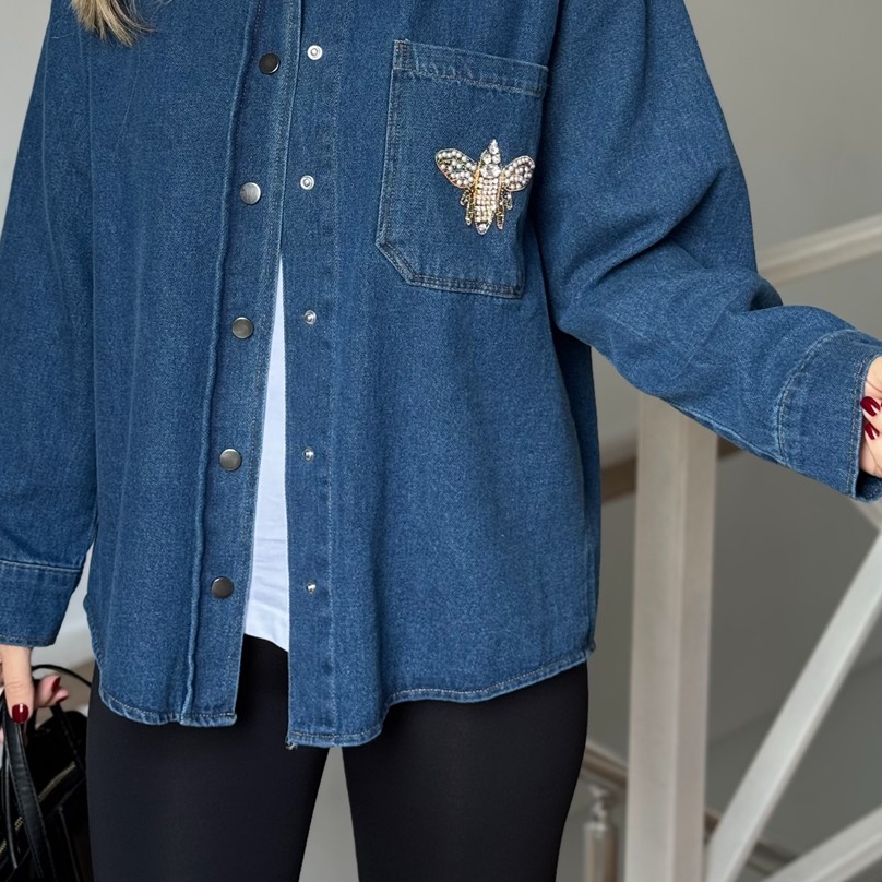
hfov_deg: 20.6
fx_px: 2421
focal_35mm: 84
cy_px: 99
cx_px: 368
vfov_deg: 20.3
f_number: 1.78
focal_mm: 6.76
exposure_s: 1/170
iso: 50
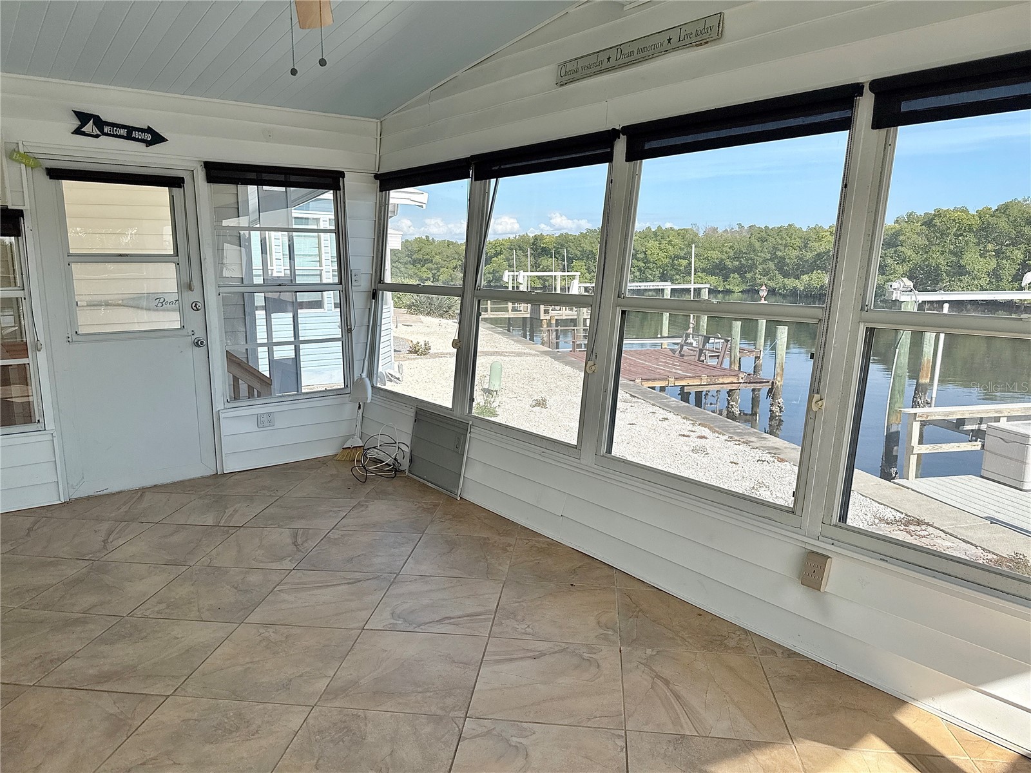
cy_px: 386
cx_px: 516
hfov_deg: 71.6
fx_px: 715
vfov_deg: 56.8
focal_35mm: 24
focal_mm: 6.76
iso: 80
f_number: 1.78
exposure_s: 1/1553
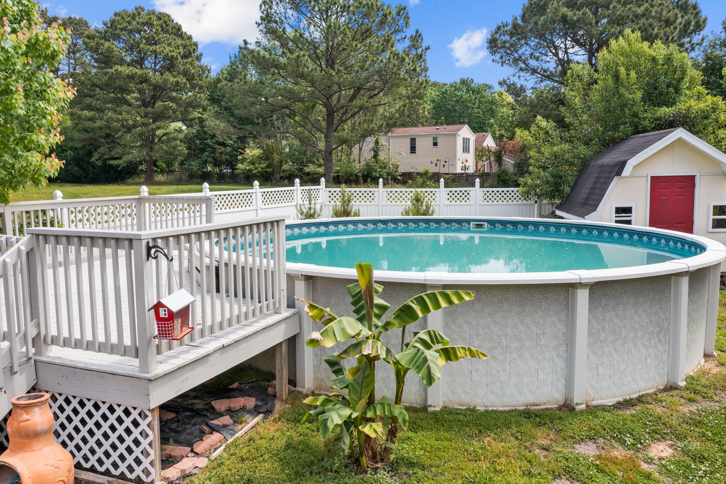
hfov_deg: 65.5
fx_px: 564
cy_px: 242
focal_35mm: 28
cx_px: 363
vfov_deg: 46.4
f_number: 5.6
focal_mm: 10.26
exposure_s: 1/320
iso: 100
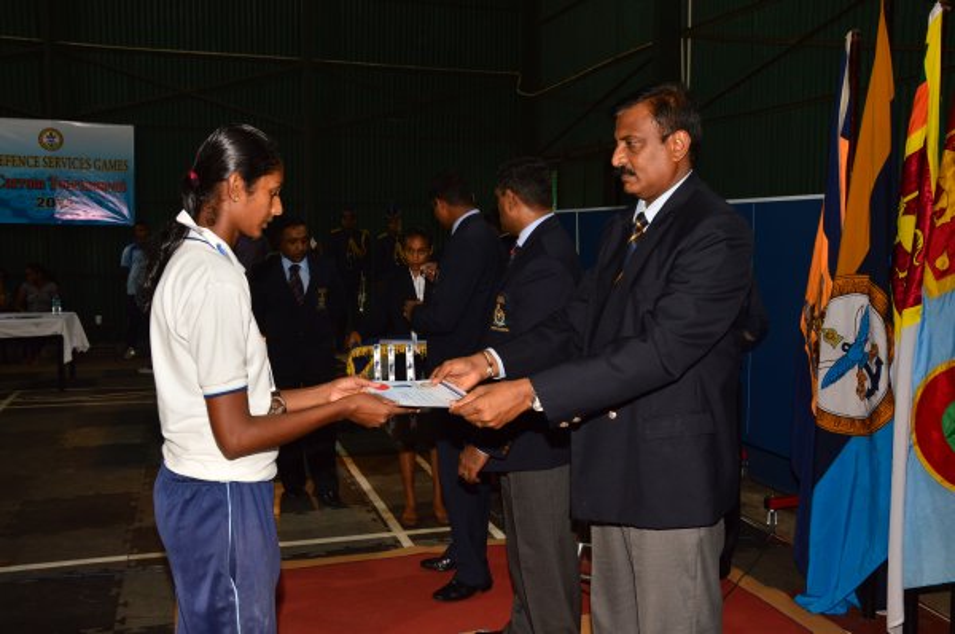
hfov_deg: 57.3
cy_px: 317
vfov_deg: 39.8
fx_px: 874
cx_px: 478
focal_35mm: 33
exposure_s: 1/30
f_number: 5.6
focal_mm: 22
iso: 400
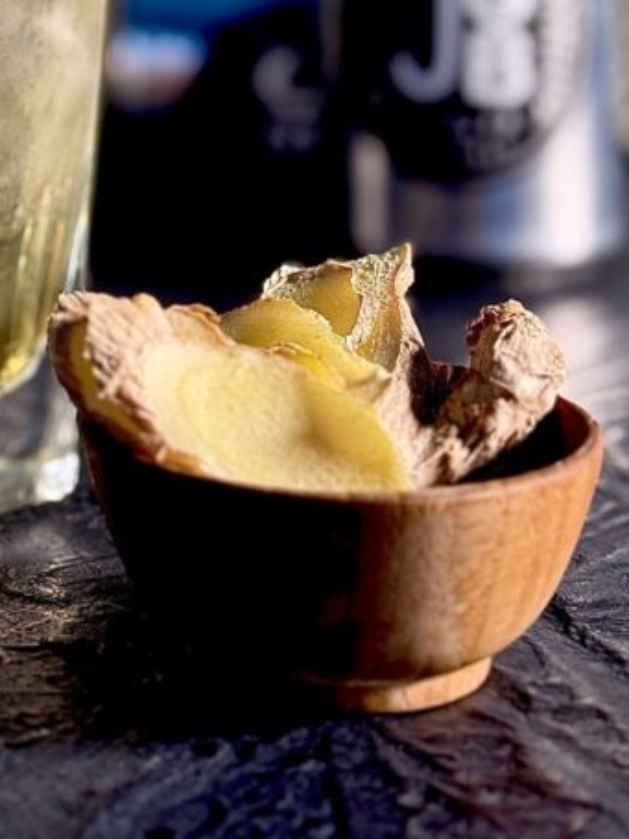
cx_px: 39
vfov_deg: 19.5
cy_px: 0
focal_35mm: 98
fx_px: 2375
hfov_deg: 14.9
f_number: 1.78
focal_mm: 6.76
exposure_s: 1/60
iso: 200
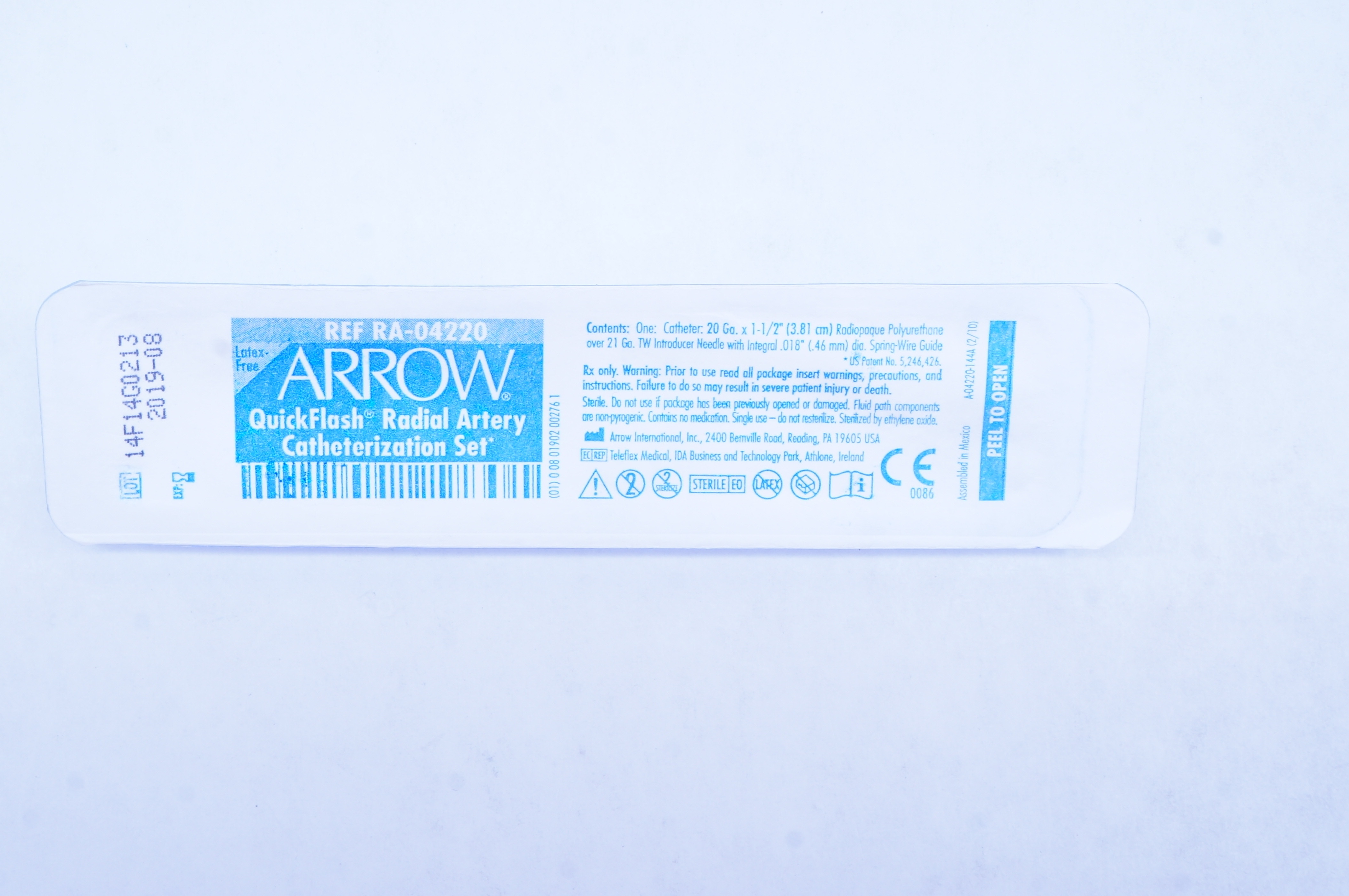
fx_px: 2155
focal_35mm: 58
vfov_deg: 23.5
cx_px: 588
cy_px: 404
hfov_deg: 34.7
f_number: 14
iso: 400
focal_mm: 33
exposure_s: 1/13
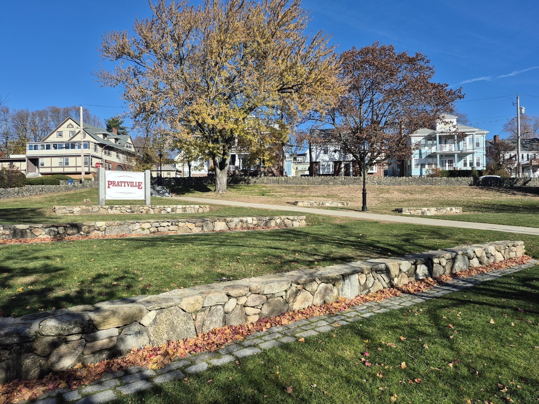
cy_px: 202
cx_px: 270
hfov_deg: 73.9
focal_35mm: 23
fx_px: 358
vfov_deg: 58.9
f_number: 1.8
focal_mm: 5.4
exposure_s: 1/1780
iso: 25
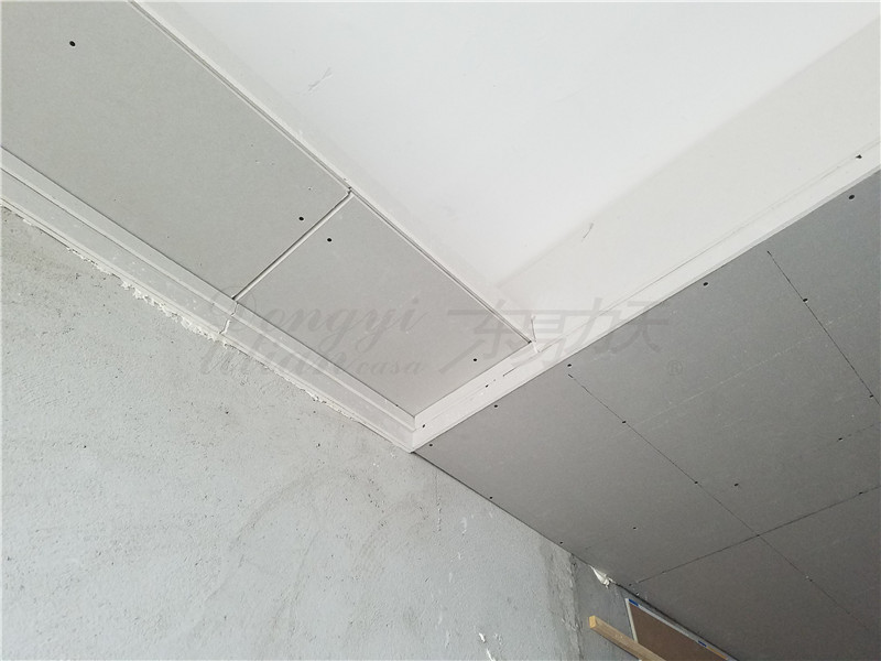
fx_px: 662
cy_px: 330
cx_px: 440
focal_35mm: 26
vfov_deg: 53.1
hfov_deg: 67.3
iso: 250
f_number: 1.7
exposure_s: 1/25
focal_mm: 4.2
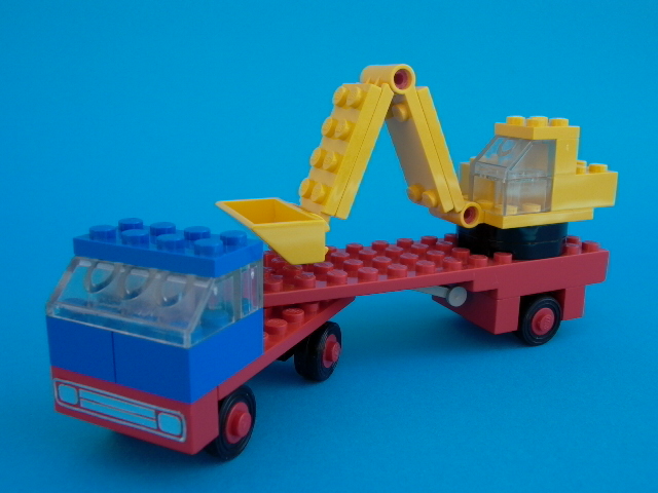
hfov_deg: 55.4
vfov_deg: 42.9
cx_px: 329
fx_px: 627
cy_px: 246
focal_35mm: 33
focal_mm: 7.13
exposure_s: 1/280
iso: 100
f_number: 4.03
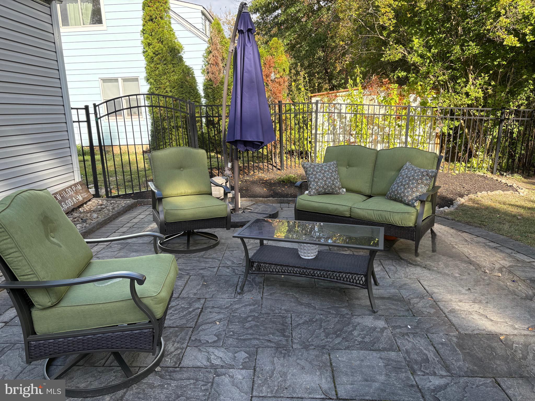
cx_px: 268
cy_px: 200
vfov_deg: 53.1
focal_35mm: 26
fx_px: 402
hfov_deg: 67.3
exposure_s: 1/680
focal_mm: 5.96
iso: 64
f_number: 1.6
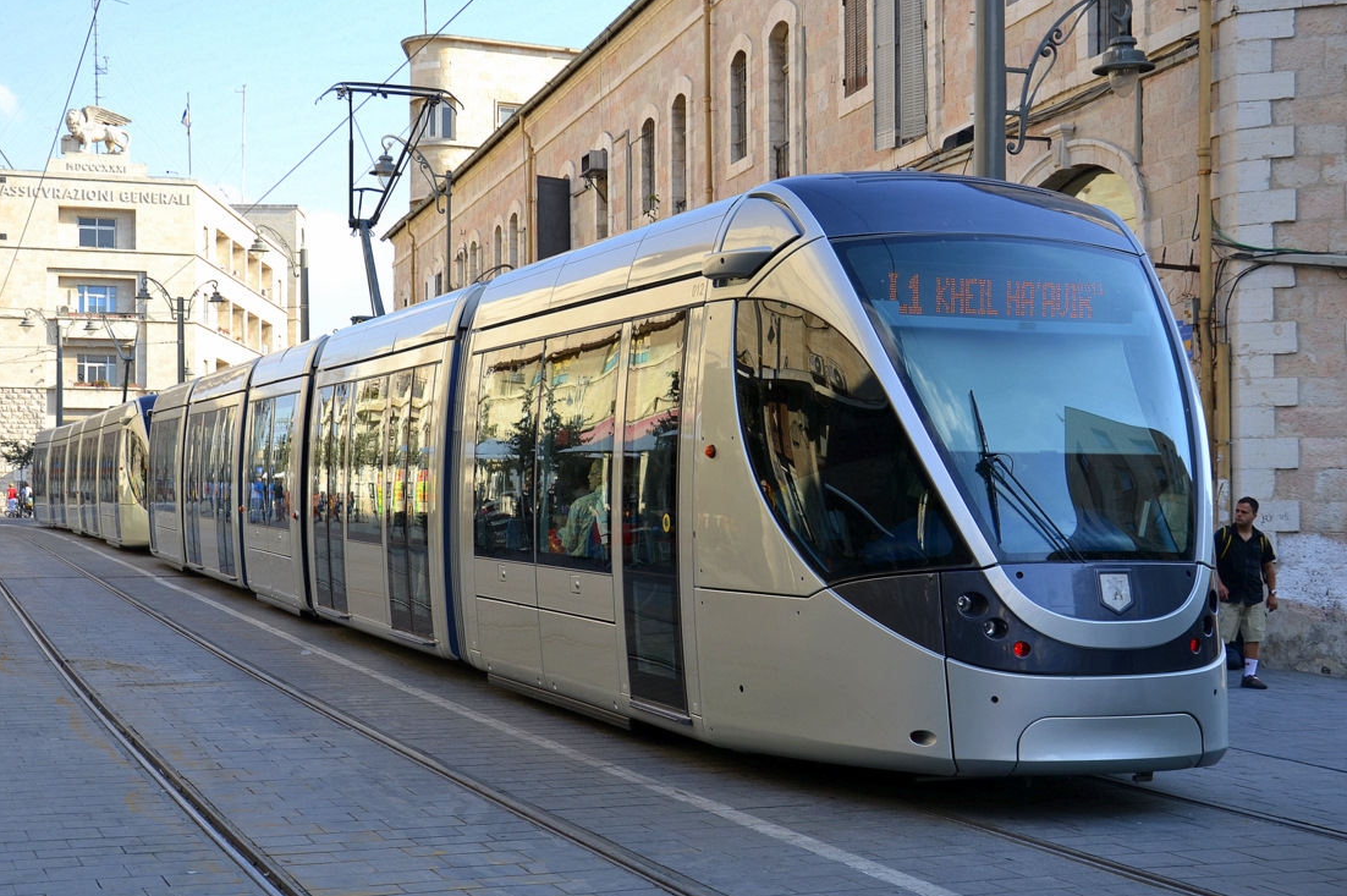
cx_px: 672
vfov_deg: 27.5
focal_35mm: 49
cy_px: 463
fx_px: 1832
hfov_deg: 40.4
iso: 100
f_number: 6.3
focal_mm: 30
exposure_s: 1/160
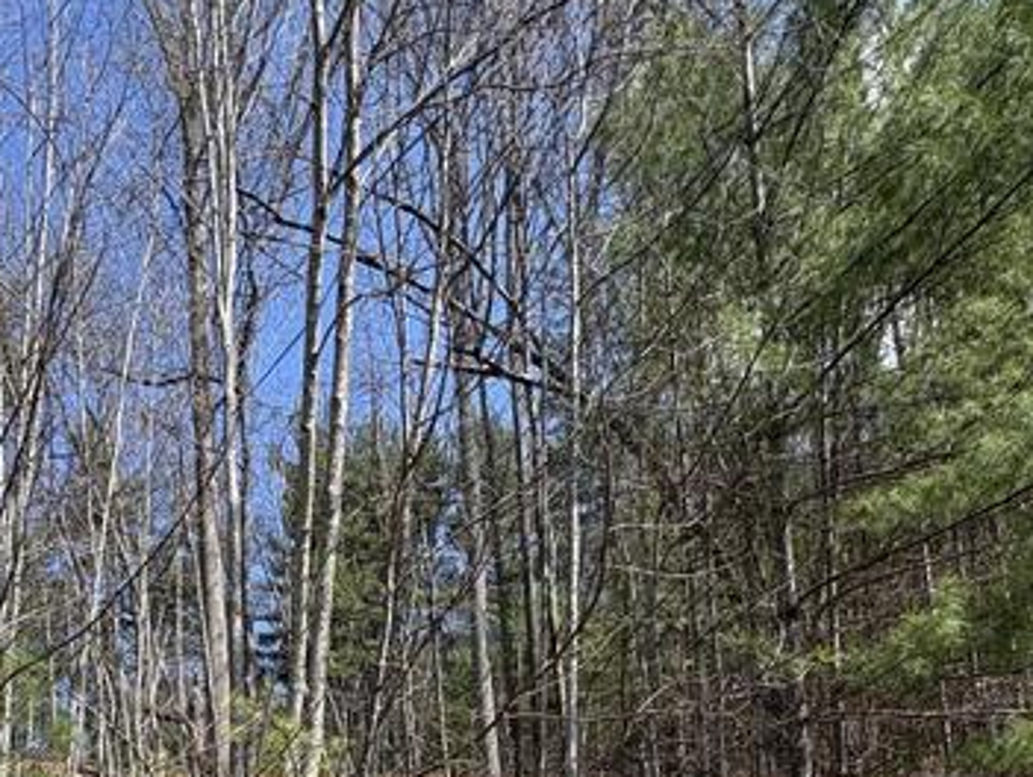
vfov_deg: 34.3
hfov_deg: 53.1
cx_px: 361
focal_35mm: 34
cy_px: 912
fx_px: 1016
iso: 40
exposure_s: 1/561
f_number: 2.2
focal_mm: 2.22
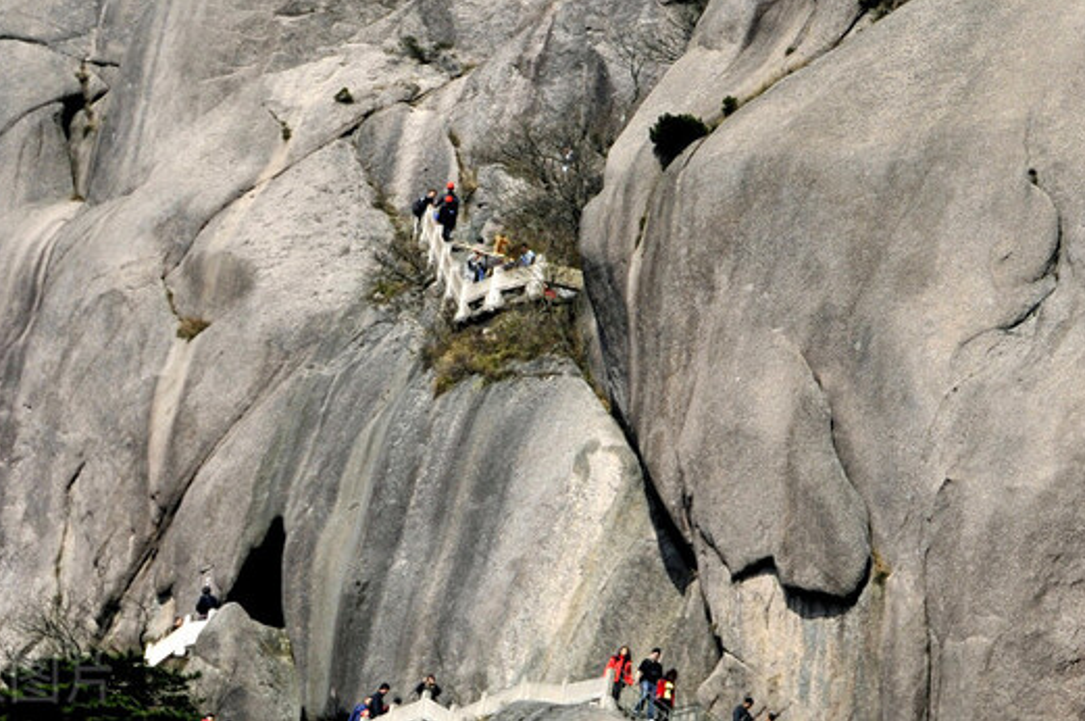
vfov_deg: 7.2
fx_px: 5724
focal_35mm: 190
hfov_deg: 10.7
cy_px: -108
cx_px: 1139
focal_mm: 55
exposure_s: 1/1250
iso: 200
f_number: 6.3
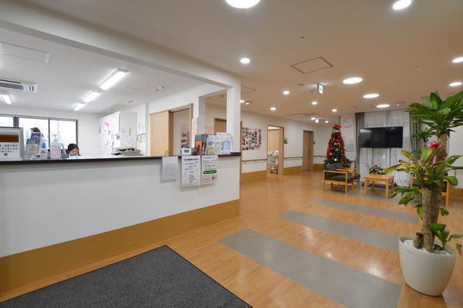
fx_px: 193
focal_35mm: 15
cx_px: 232
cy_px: 154
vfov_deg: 77.2
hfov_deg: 100.4
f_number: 4.5
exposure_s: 1/80
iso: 1600
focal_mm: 10
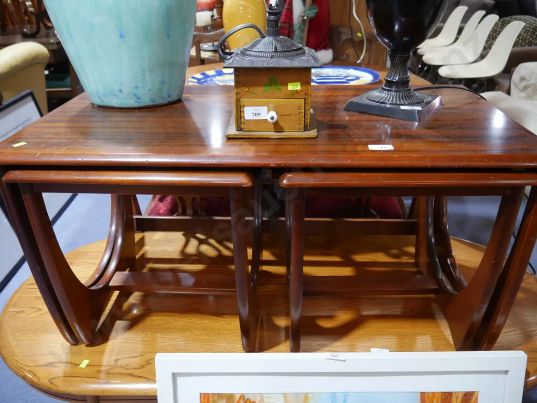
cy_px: 202
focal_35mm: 28
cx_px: 268
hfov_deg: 63.4
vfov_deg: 49.8
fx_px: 435
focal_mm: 14
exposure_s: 1/60
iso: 500
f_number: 3.5
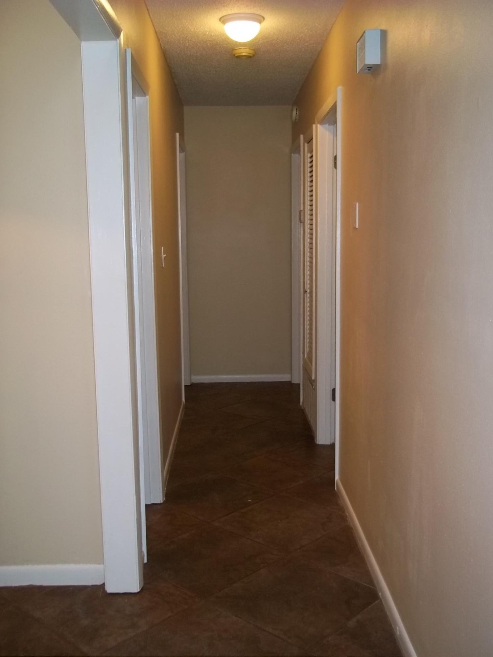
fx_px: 684
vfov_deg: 51.4
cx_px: 246
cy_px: 328
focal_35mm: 36
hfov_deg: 39.7
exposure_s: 1/30
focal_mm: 6.5
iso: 160
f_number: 3.1
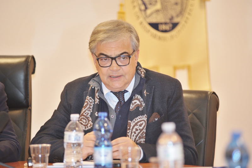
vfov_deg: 8.1
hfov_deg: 12.1
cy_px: 84
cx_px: 126
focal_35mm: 170
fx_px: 1189
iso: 1000
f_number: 2.8
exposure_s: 1/100
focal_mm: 170
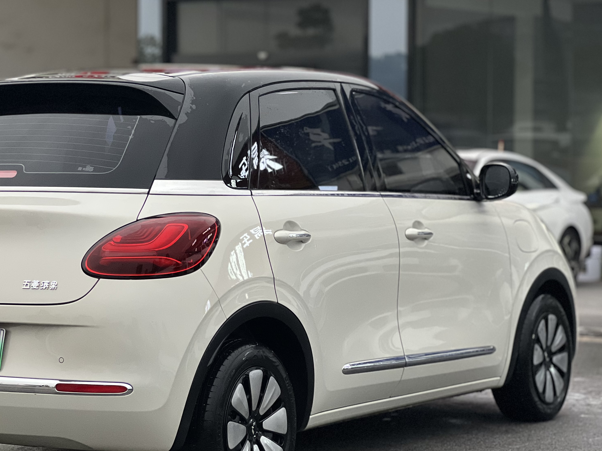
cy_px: 211
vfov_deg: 14.1
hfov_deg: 18.7
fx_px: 1826
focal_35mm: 105
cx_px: 197
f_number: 2.8
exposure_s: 1/72
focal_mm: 9
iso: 250
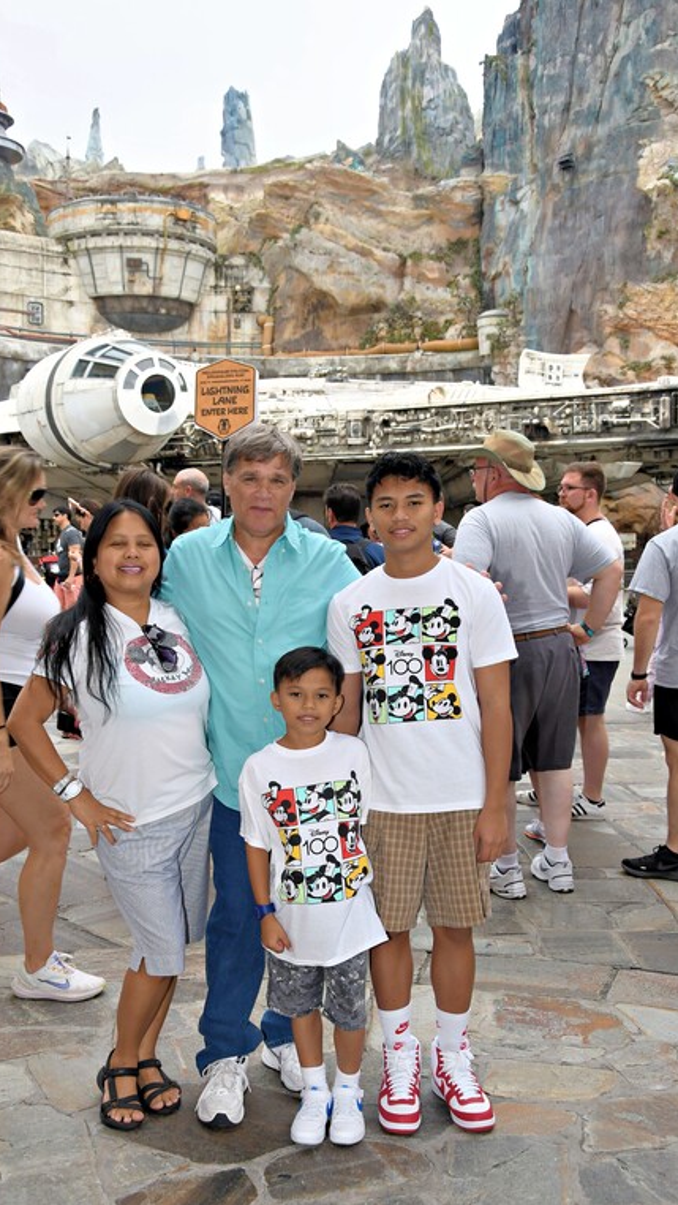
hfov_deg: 31.2
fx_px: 1214
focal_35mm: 38
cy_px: 604
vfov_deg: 52.8
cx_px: 315
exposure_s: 1/200
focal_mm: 24
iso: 400
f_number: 7.1
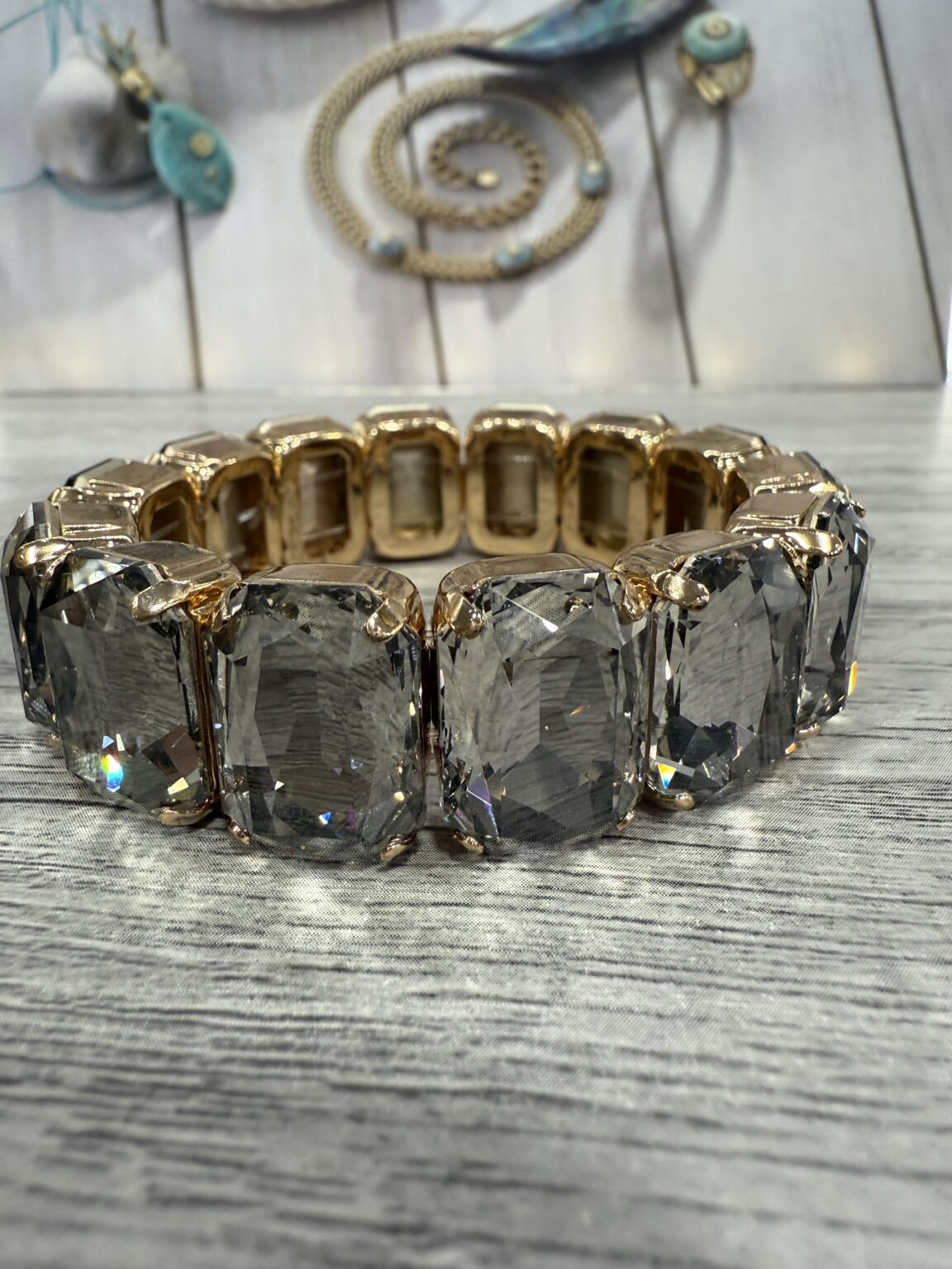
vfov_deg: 71.6
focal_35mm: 24
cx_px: 476
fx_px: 880
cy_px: 634
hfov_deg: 56.8
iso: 200
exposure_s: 1/100
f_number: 2.2
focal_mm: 2.22
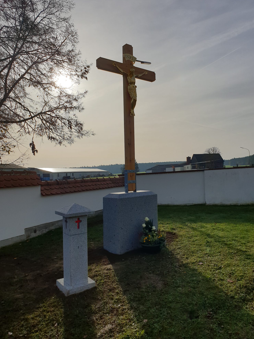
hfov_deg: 51.3
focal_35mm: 27
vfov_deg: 65.3
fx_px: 264
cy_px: 164
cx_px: 132
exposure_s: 1/5587
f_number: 2.4
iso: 50
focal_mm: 4.3
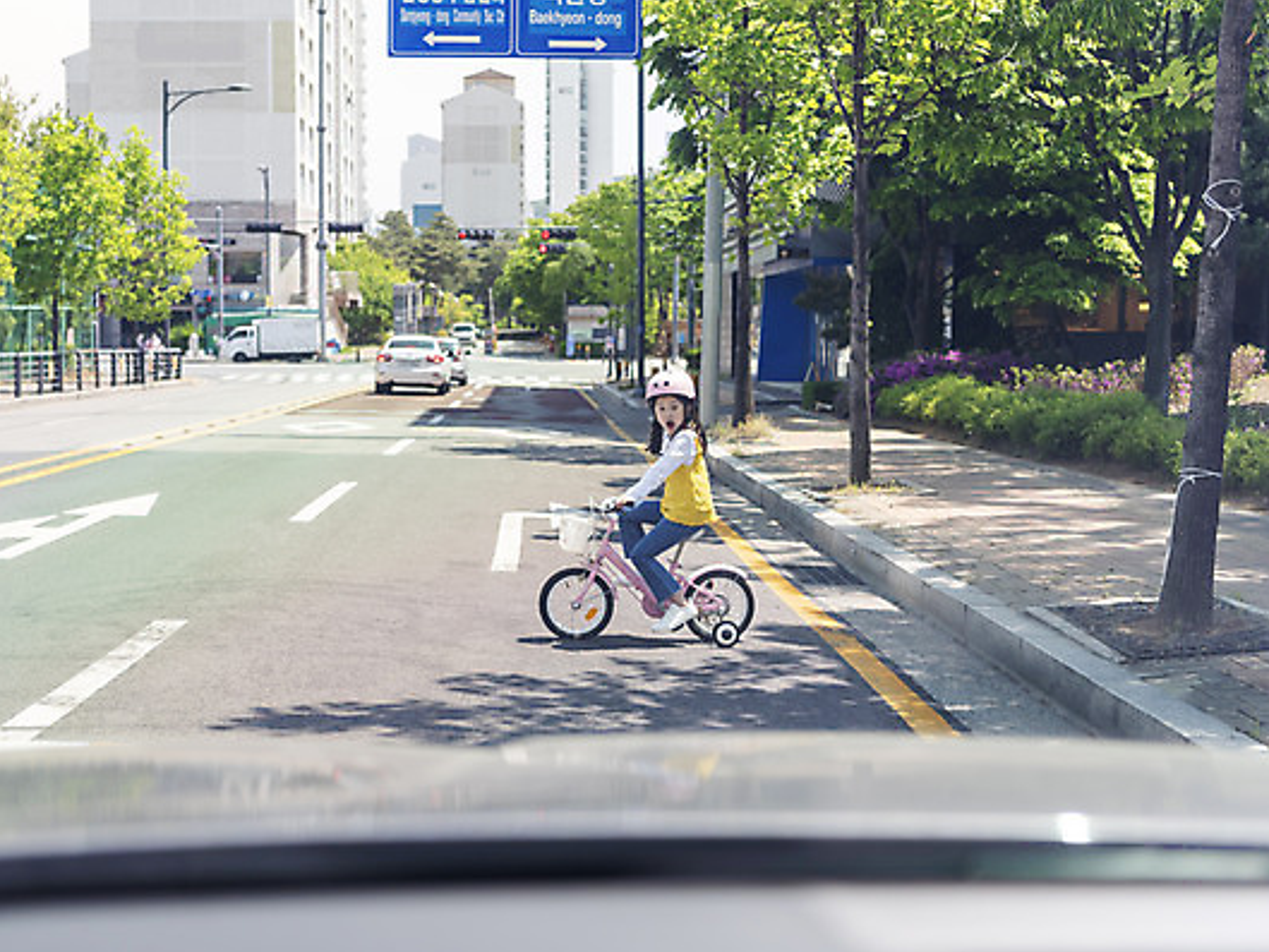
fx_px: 1797
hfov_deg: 38.8
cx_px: 558
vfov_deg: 29.7
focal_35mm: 49
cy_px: 477
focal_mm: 45
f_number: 2.8
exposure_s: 1/160
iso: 200
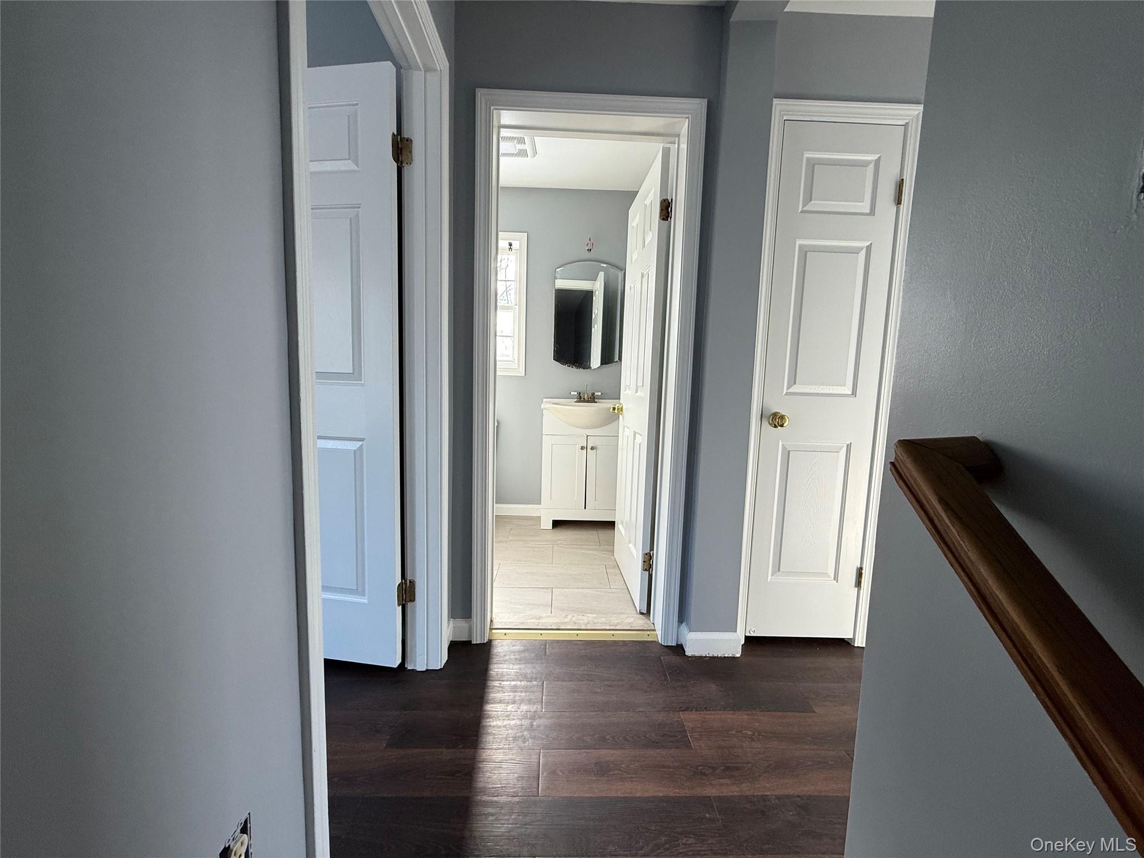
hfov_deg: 102.1
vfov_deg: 85.7
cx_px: 572
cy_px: 429
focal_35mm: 14
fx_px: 463
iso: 125
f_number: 2.2
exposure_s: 1/99
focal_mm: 2.22
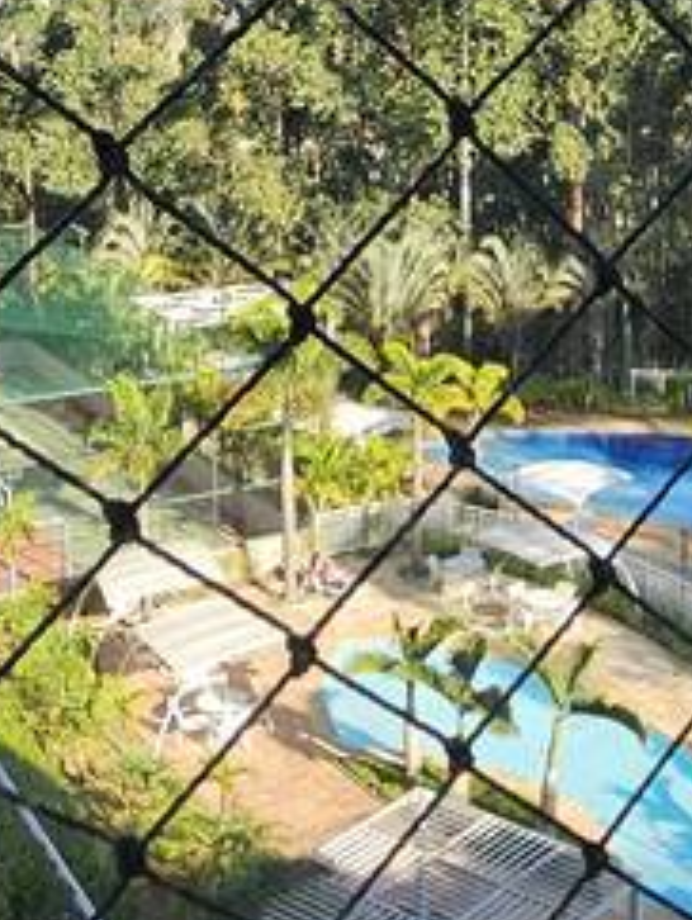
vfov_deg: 31.8
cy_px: 110
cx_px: 509
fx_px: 1543
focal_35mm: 58
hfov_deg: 25.0
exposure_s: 1/591
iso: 50
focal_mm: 2.2
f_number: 2.2
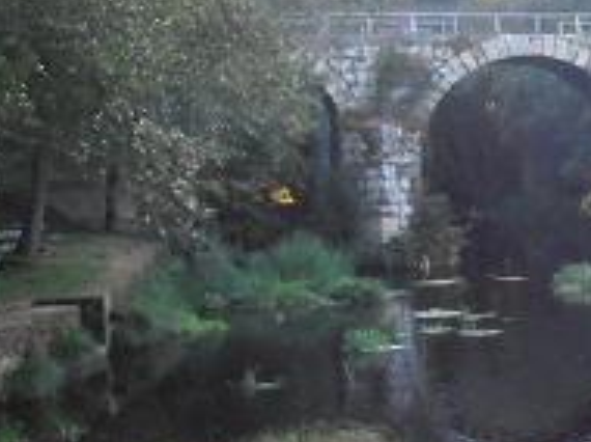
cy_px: 249
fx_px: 1756
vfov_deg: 14.3
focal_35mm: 103
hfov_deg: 17.9
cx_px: 753
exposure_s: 1/320
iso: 640
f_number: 3.9
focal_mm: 6.61
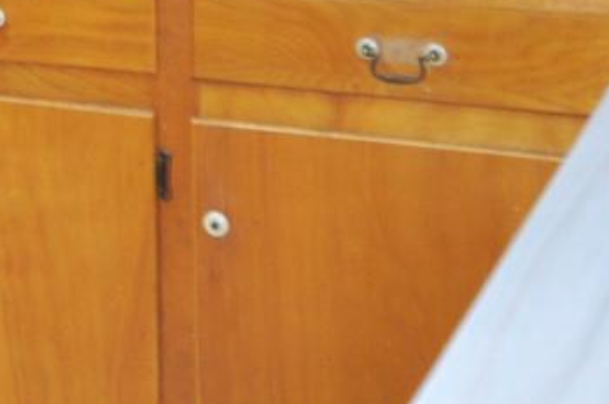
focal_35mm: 106
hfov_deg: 17.9
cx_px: -212
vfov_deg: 12.5
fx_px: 1791
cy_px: -122
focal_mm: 12
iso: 400
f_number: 4
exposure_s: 1/60
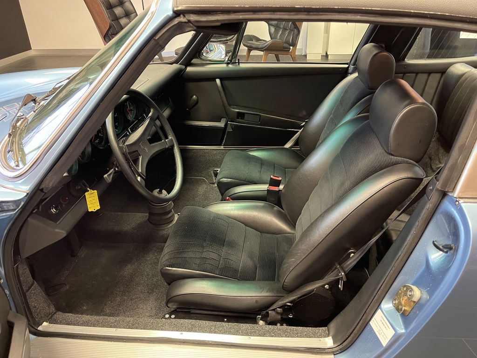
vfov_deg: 54.9
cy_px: 179
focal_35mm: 25
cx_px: 238
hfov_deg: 69.4
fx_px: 344
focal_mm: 5.1
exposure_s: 1/33
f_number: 1.6
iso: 640
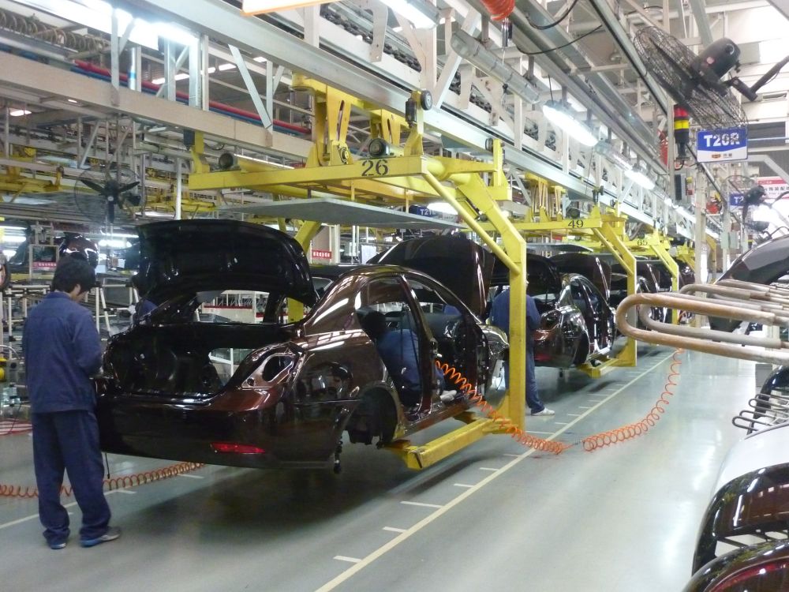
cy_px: 296
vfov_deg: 42.9
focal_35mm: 33
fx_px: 752
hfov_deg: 55.4
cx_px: 394
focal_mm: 5.5
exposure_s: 1/40
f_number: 2.8
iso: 800
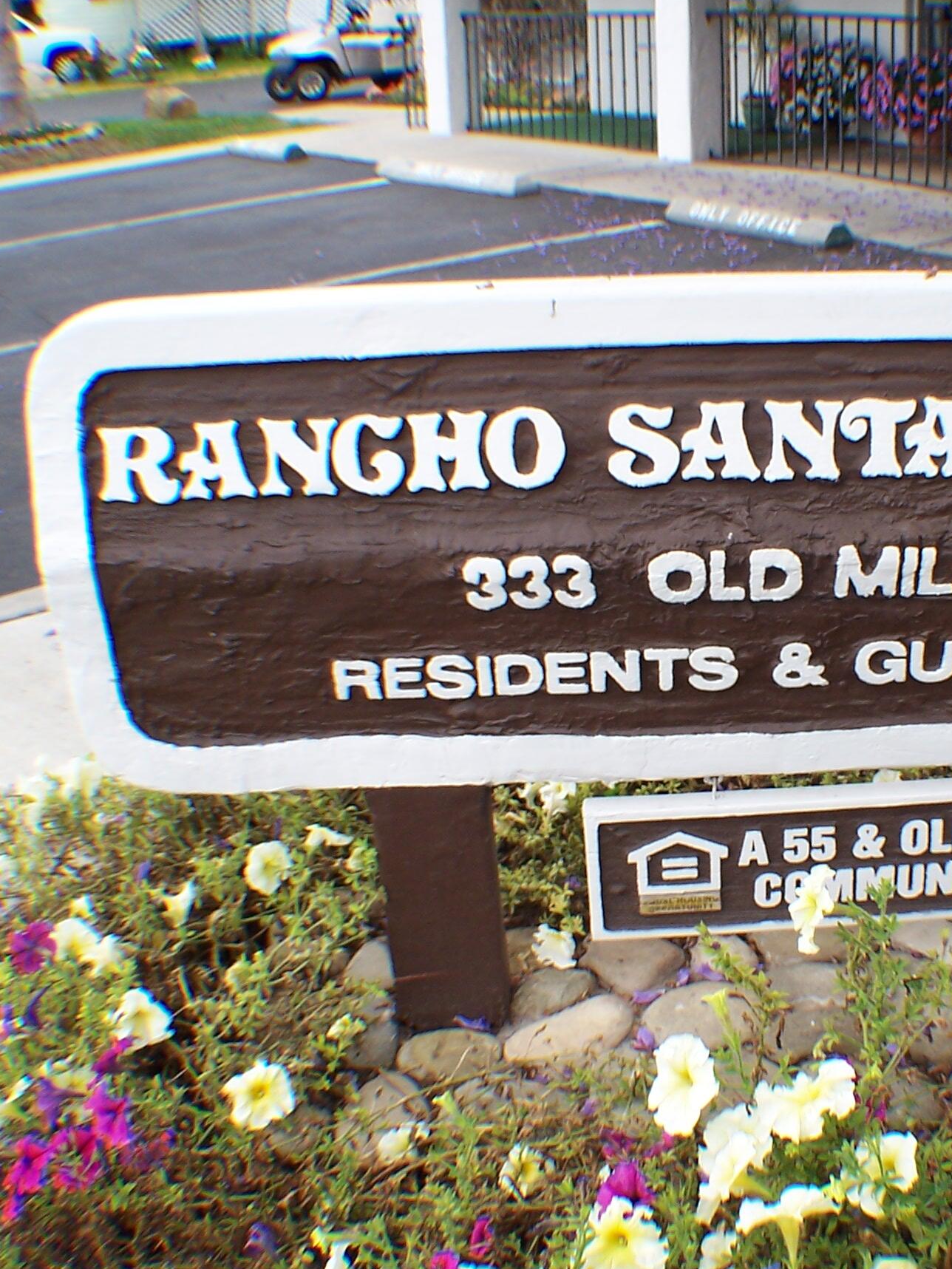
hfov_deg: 27.8
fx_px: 1870
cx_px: 792
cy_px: 633
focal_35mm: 51
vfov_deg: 37.5
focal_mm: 6.3
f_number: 2.8
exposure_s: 1/180
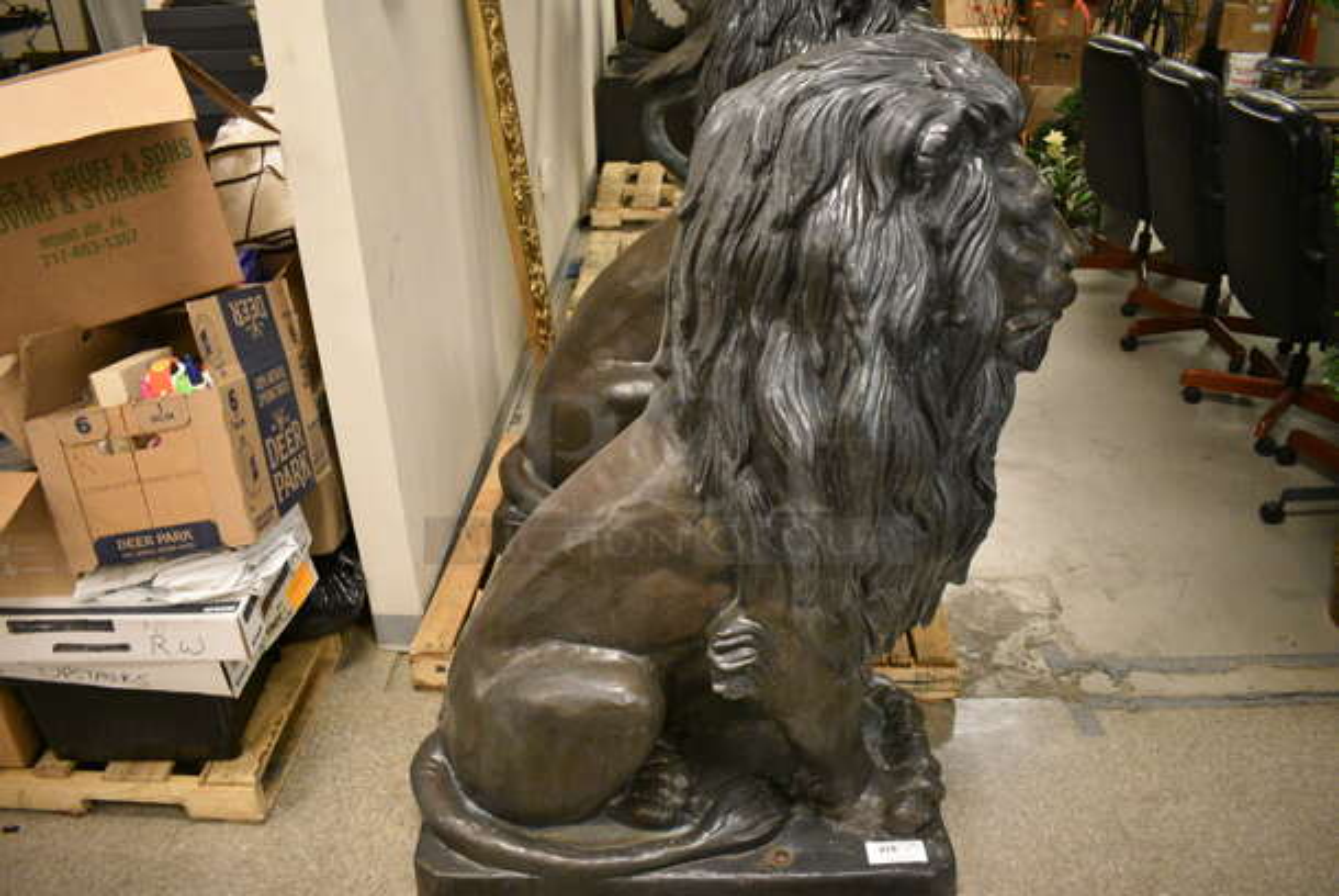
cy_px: 448
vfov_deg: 48.0
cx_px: 670
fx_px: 1005
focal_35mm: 27
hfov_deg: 67.3
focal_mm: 18
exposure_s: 1/125
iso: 4000
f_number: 3.5
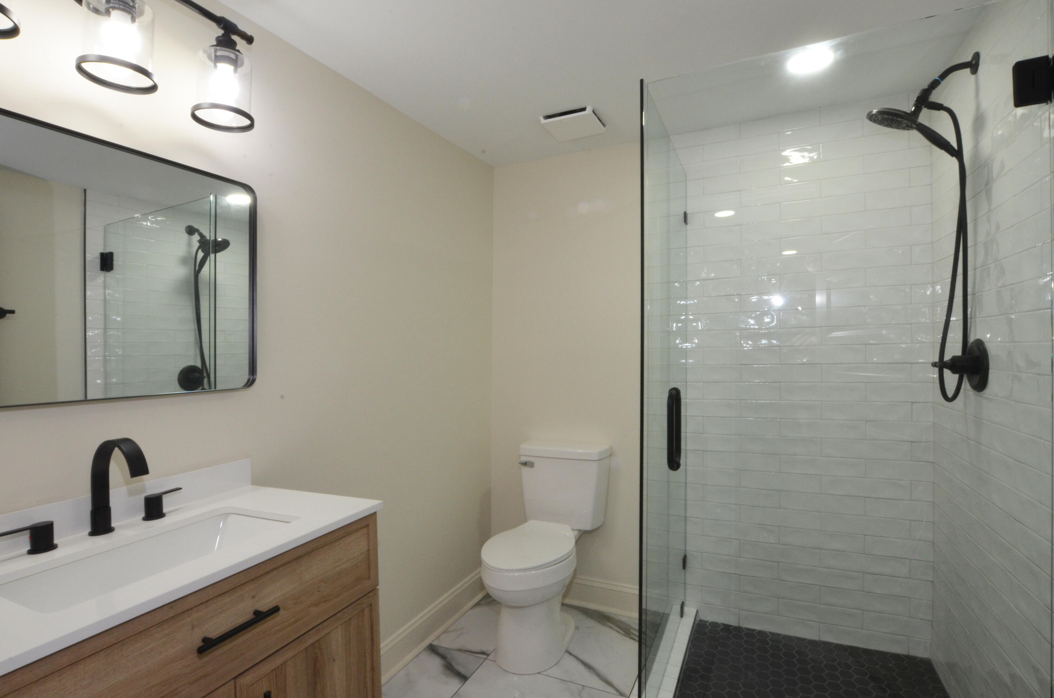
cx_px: 527
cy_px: 349
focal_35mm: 16
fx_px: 482
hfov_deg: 95.1
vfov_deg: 71.8
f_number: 22
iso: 500
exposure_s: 1/6
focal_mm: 11
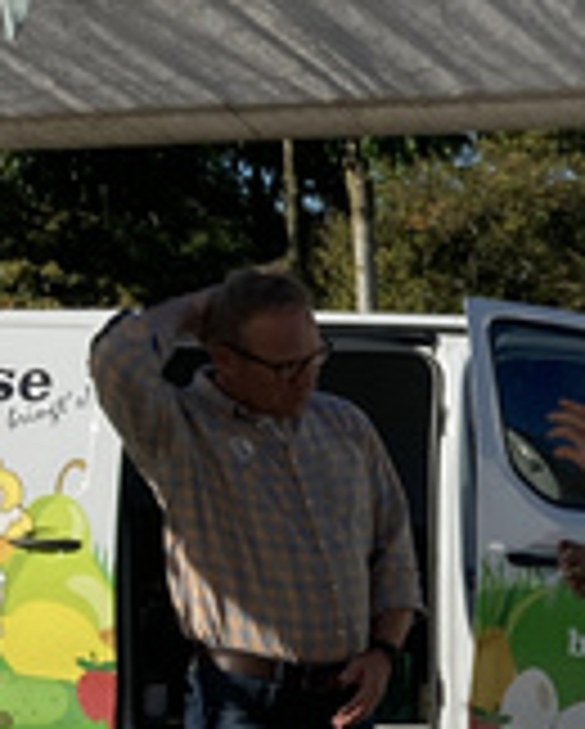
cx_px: 932
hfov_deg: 10.9
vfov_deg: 14.1
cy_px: 680
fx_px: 2916
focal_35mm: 135
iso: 20
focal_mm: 3.99
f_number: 1.8
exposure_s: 1/2433
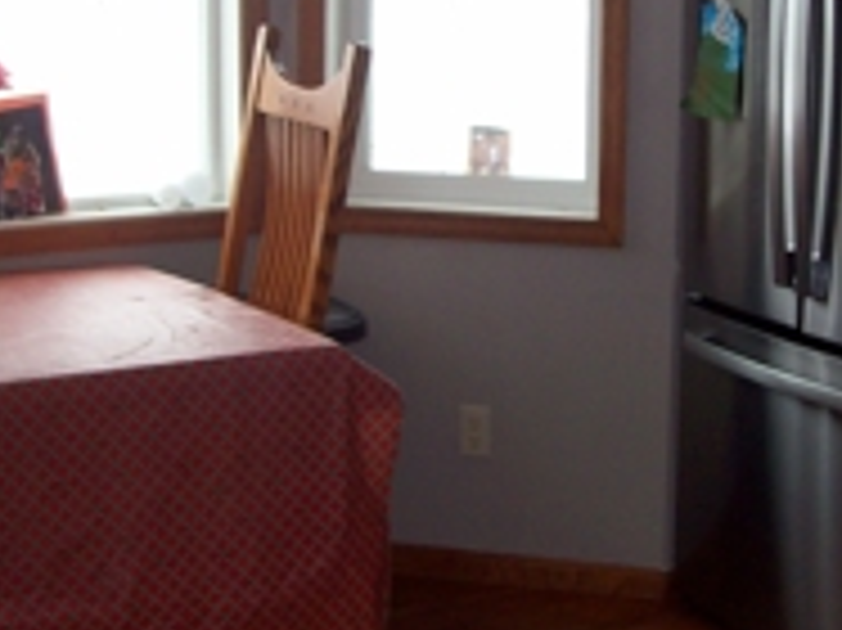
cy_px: 99
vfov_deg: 18.9
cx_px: 482
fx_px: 1872
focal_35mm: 77
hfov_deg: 25.3
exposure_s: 1/193
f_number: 2.7
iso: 80
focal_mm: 6
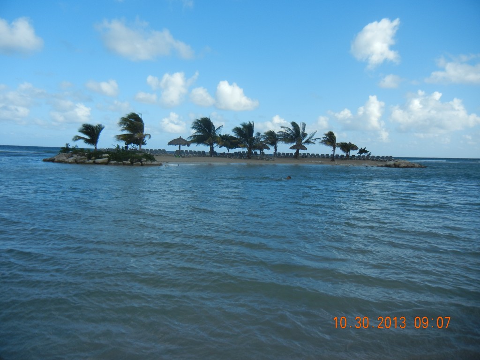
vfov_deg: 46.8
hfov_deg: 60.0
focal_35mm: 30
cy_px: 180
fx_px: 416
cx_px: 240
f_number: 7
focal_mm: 5.4
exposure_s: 1/355
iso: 160
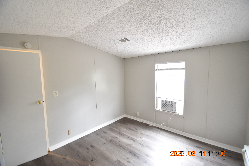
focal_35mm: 15
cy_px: 83
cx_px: 124
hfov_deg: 100.4
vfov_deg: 77.3
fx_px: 104
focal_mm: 10
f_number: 3.5
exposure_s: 1/15
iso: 800
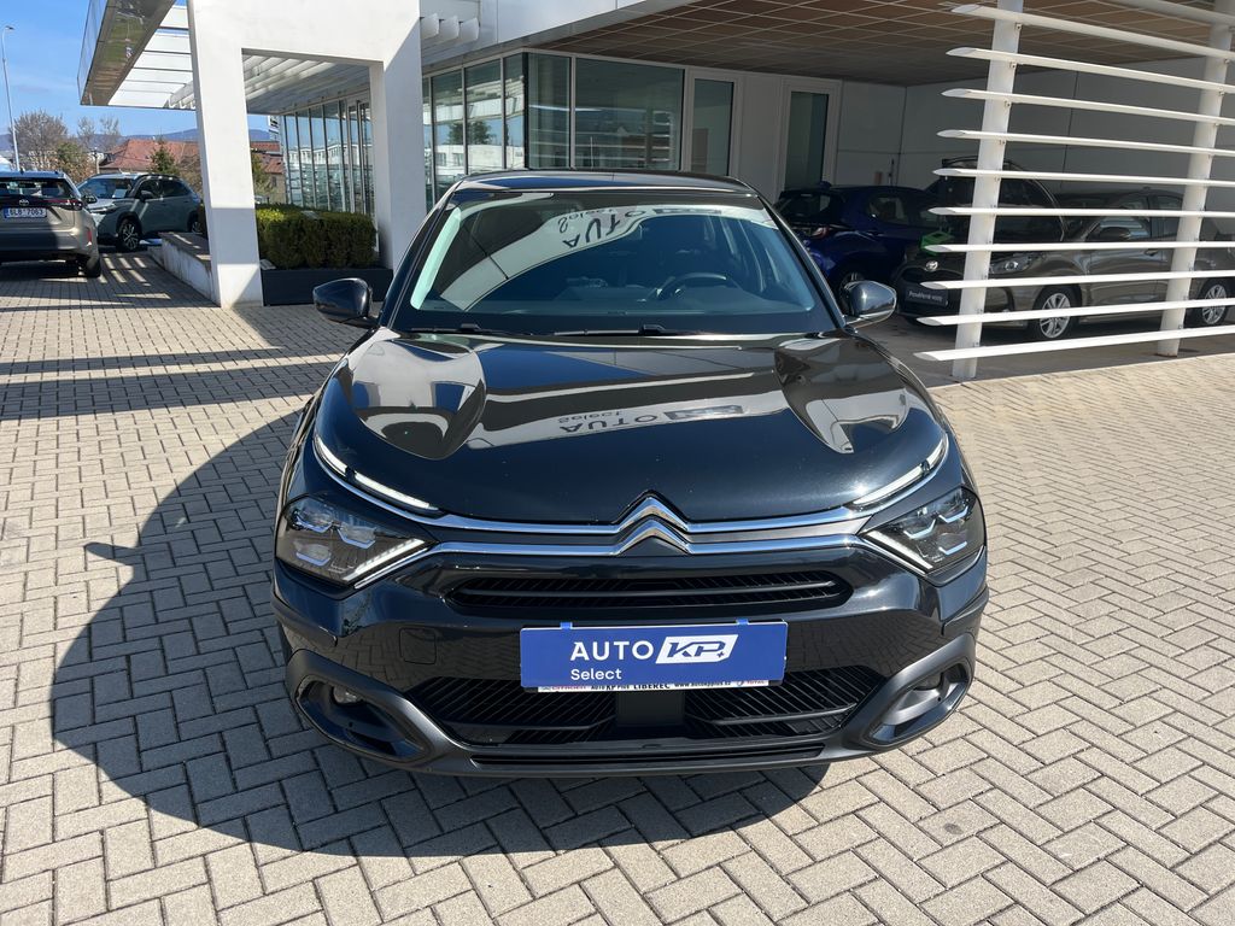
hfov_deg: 67.3
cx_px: 618
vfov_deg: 53.1
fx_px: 928
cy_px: 463
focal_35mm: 26
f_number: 1.6
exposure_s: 1/1890
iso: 50
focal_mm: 5.1
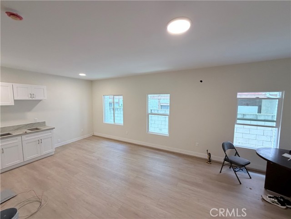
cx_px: 146
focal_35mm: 14
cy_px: 110
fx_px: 118
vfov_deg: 85.7
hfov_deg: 102.1
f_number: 2.2
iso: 320
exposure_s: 1/120
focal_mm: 2.22
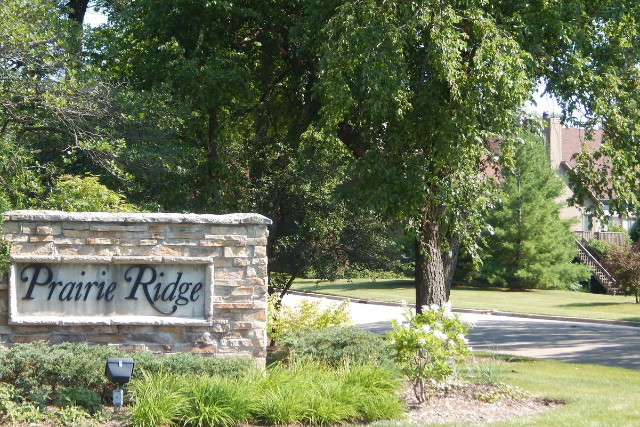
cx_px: 283
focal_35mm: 106
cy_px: 170
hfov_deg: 19.3
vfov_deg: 12.9
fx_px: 1885
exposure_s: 1/250
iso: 125
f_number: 4.3
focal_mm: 15.3
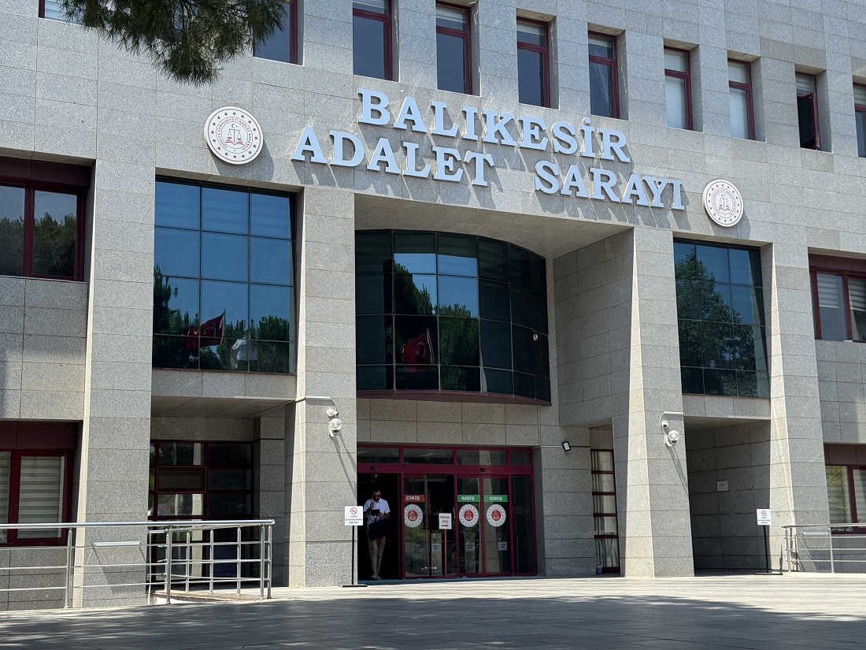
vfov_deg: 30.3
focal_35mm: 48
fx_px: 1201
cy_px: 325
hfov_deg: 39.7
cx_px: 433
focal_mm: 6.76
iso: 64
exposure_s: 1/2179
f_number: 1.78
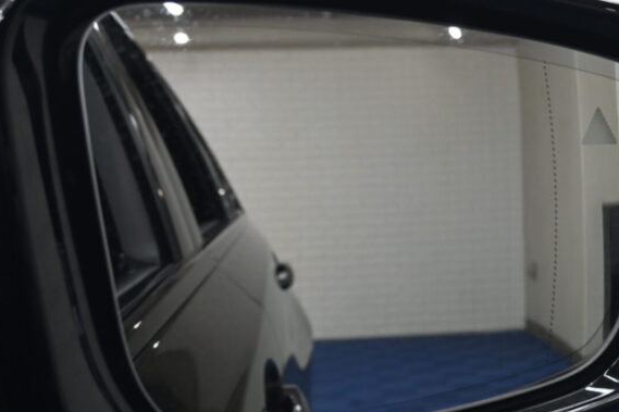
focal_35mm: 82
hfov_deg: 24.1
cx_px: 542
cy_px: 215
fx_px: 1415
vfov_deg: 16.6
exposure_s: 1/100
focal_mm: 30.5
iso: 640
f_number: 6.3
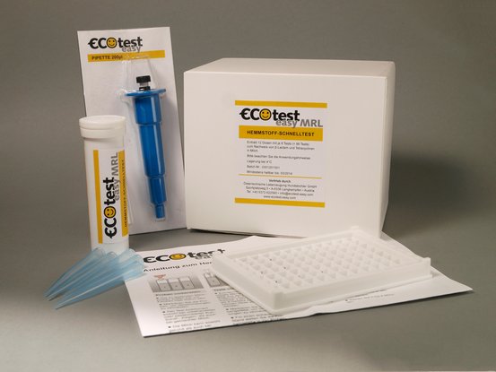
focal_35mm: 58
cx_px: 248
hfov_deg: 33.2
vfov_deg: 25.2
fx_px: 831
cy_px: 186
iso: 100
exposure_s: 1/125
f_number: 9
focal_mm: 29
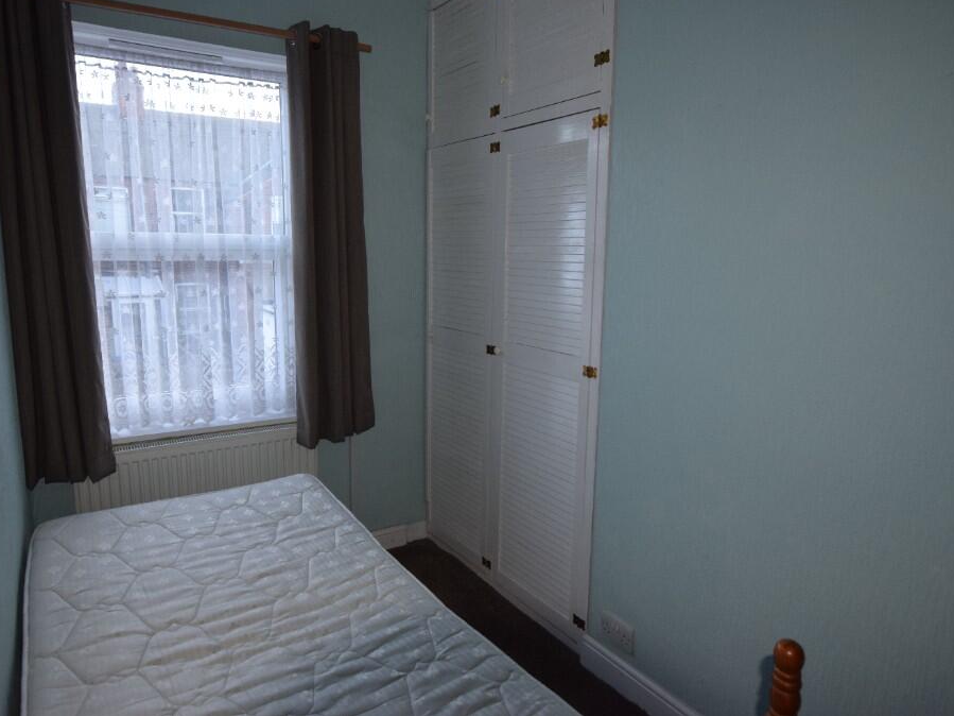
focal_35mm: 23
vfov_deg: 58.9
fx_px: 634
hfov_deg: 73.9
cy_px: 354
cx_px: 467
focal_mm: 14
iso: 720
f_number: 5.6
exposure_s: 1/125
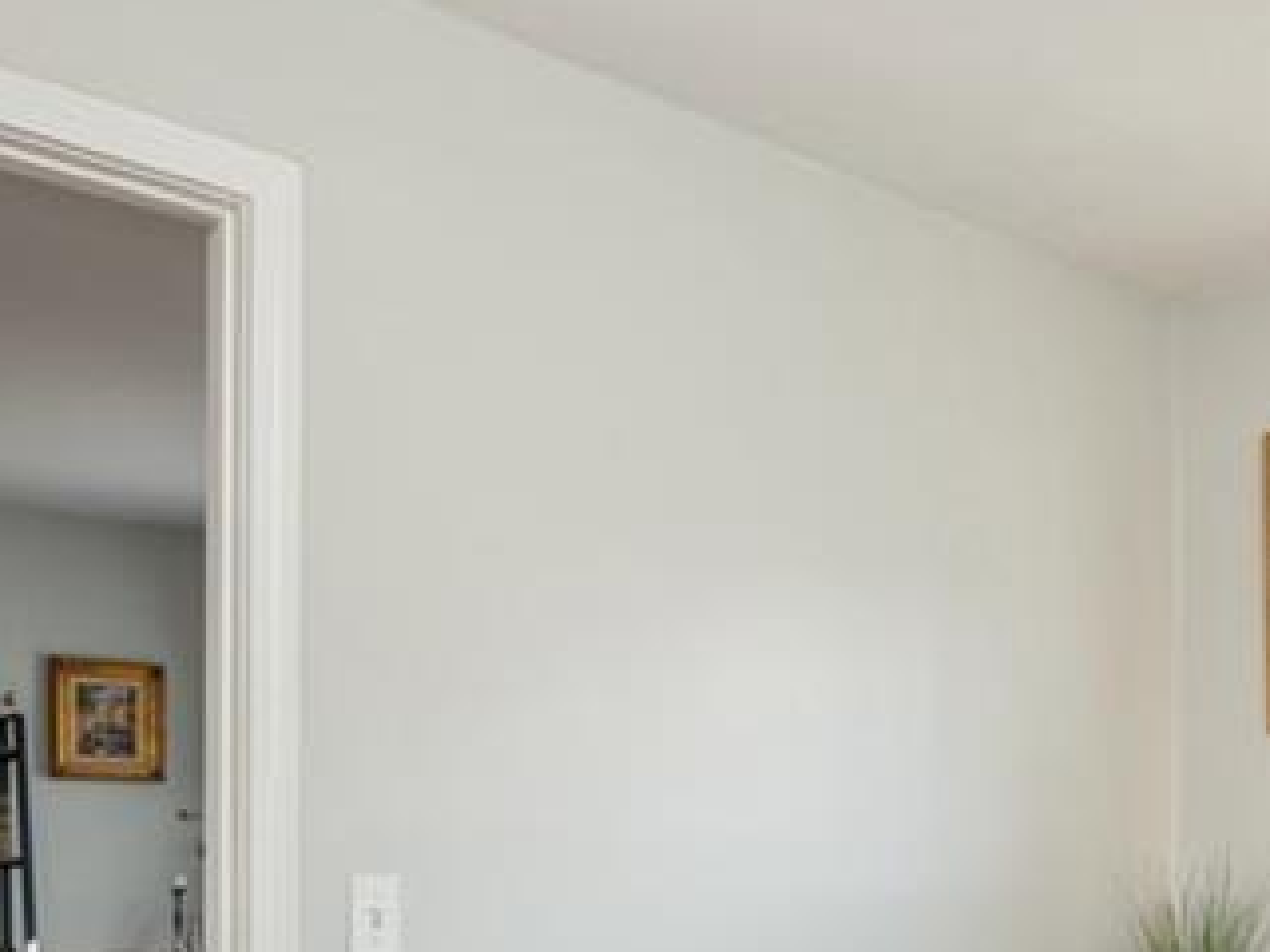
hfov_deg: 42.5
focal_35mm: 43
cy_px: 984
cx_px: 949
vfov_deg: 30.8
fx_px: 1578
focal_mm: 14
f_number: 11
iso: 200
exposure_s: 1/13
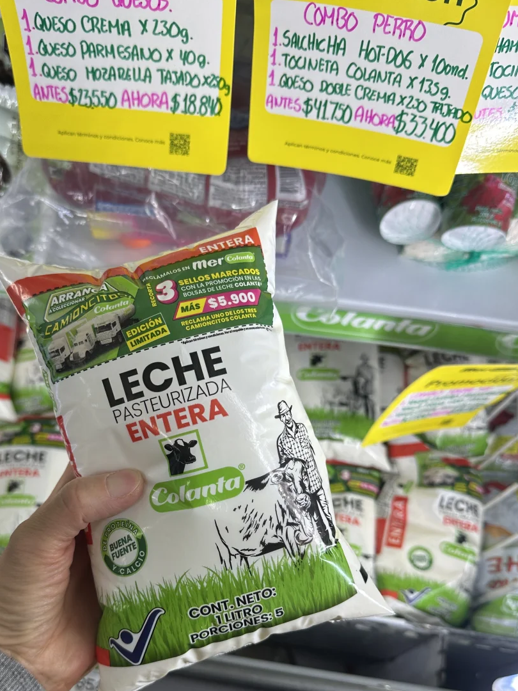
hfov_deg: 44.0
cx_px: 212
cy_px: 418
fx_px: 638
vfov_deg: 56.3
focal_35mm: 32
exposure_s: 1/120
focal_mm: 6.86
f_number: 1.78
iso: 64
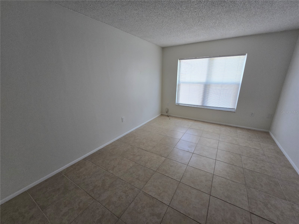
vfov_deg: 89.9
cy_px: 112
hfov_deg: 106.2
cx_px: 150
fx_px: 112
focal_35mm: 13
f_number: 2.2
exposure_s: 1/60
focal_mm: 2.2
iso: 100
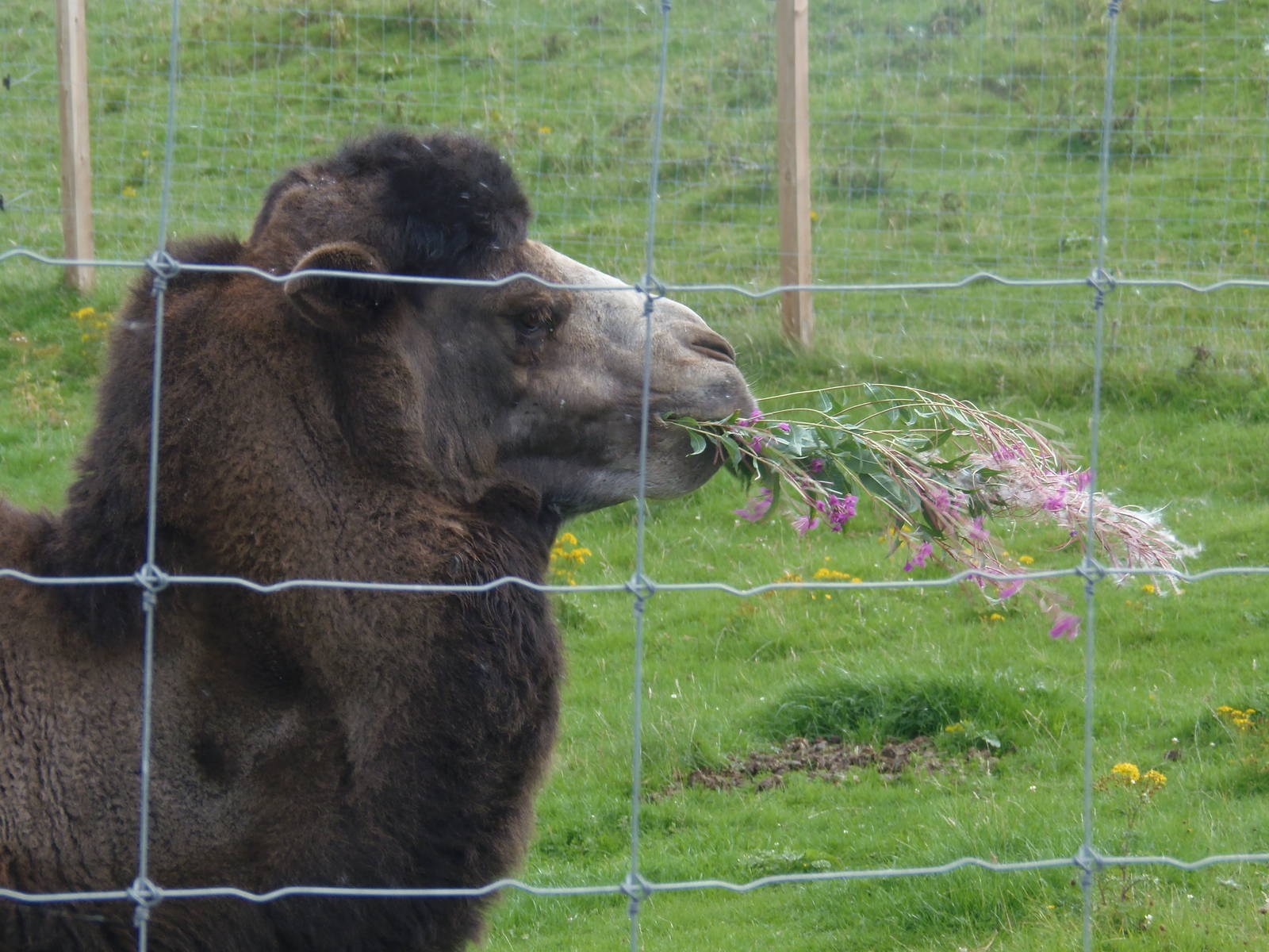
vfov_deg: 9.3
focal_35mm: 159
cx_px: 634
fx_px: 5829
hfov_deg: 12.4
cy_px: 476
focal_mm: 29.4
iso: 64
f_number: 4.8
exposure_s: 1/100
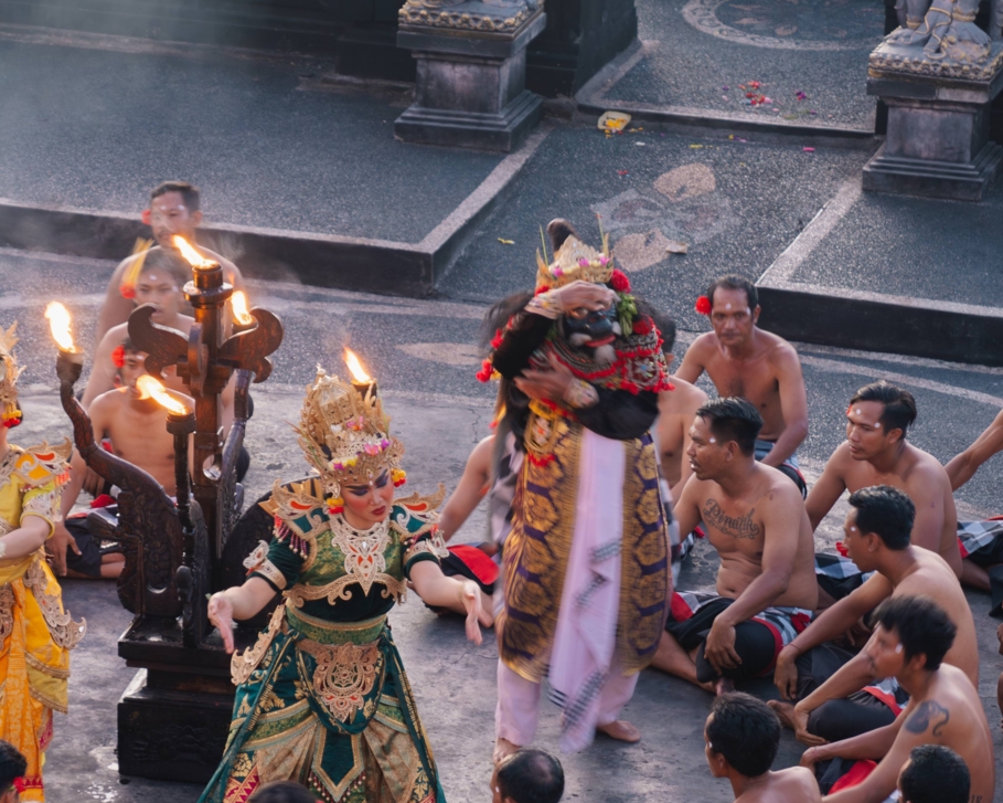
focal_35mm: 177
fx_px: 5254
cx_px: 313
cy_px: 577
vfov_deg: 8.7
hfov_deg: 10.9
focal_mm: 68
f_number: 2.8
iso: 250
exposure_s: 1/15
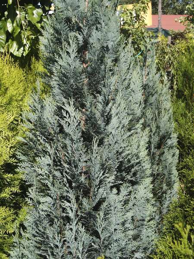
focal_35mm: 55
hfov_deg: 26.6
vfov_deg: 34.9
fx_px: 411
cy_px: 130
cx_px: 97
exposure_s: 1/750
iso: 64
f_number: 3.6
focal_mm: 11.38
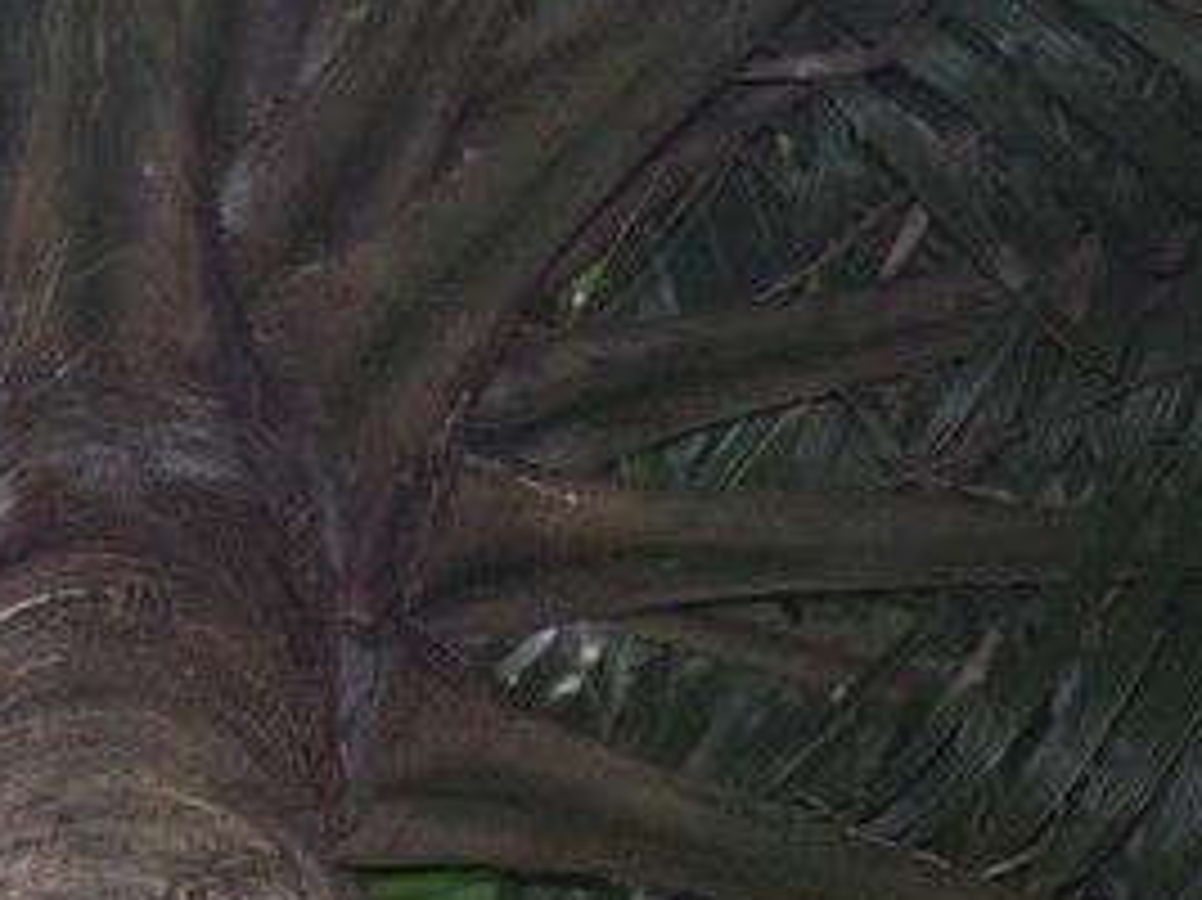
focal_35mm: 453
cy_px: 718
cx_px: 176
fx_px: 15738
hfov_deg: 4.4
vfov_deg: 3.3
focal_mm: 105
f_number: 5.6
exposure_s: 1/125
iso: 720
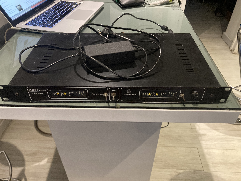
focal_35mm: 28
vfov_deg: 49.7
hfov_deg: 63.4
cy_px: 90
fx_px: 195
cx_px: 120
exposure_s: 1/25
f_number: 1.8
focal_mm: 3.99
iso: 500
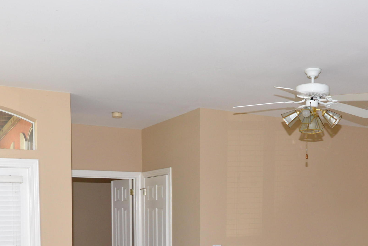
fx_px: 460
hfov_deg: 43.3
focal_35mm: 45
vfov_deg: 28.5
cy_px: 230
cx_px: 226
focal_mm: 24
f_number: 7.1
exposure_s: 1/60
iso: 1000
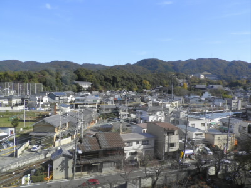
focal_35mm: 27
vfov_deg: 51.4
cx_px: 126
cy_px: 94
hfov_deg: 65.3
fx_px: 196
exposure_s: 1/640
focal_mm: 4.9
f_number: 3.2
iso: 64
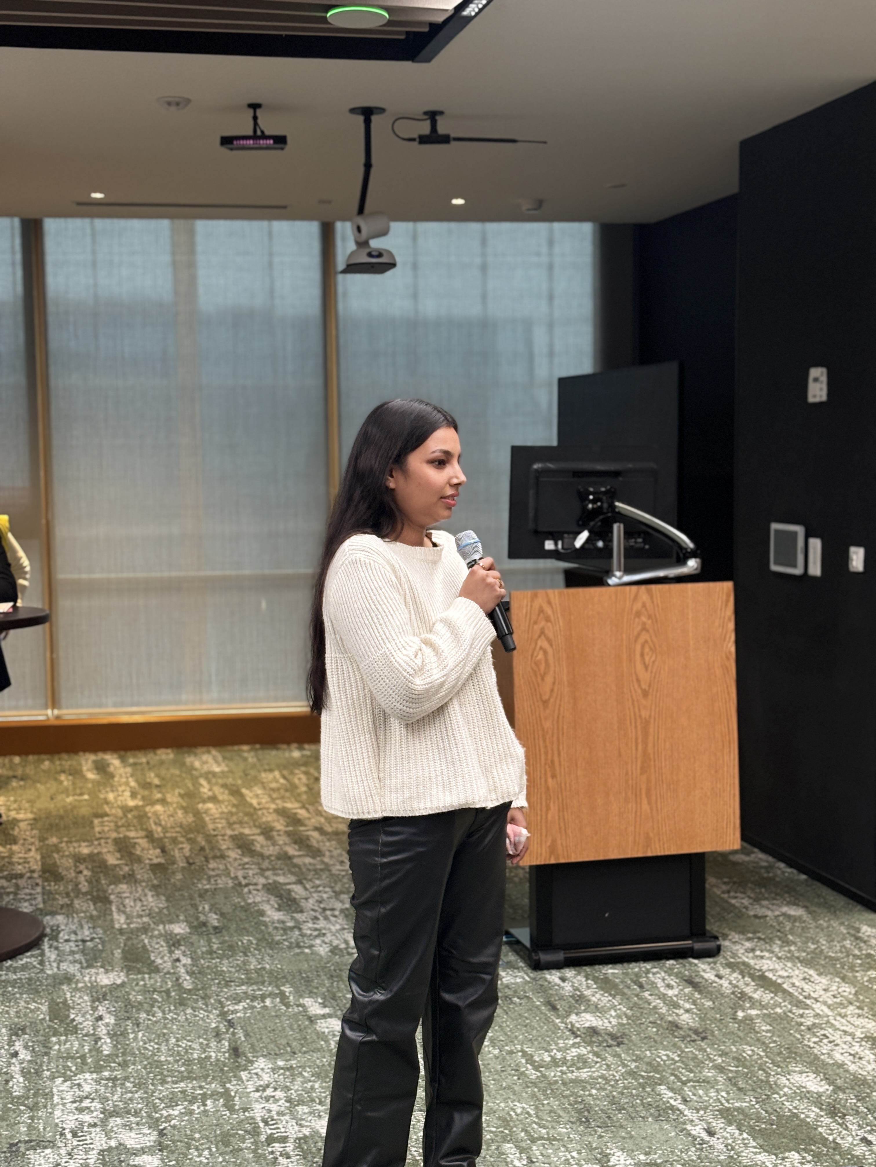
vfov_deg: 36.8
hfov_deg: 28.0
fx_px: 1755
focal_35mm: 52
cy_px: 584
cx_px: 438
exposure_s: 1/50
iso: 100
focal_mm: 5.96
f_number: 1.6
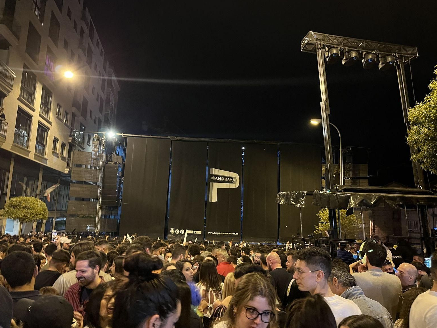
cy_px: 163
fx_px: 341
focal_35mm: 27
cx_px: 220
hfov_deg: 65.3
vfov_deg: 51.4
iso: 800
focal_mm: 5.1
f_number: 1.6
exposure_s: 1/25
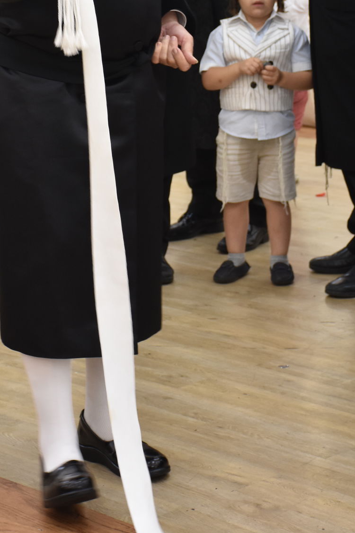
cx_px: 119
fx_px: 1864
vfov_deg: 16.1
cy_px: 76
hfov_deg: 10.9
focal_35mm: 126
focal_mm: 45
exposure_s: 1/60
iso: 800
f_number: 5.6
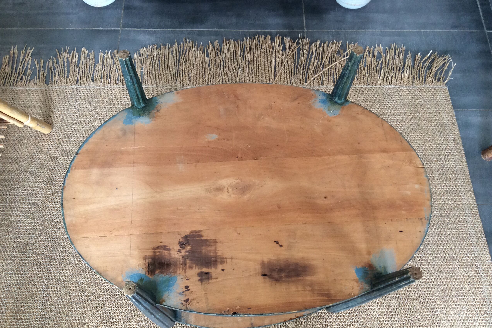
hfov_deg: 55.8
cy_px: 164
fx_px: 465
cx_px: 244
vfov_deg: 38.9
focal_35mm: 34
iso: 80
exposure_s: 1/25
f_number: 2.4
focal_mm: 3.3
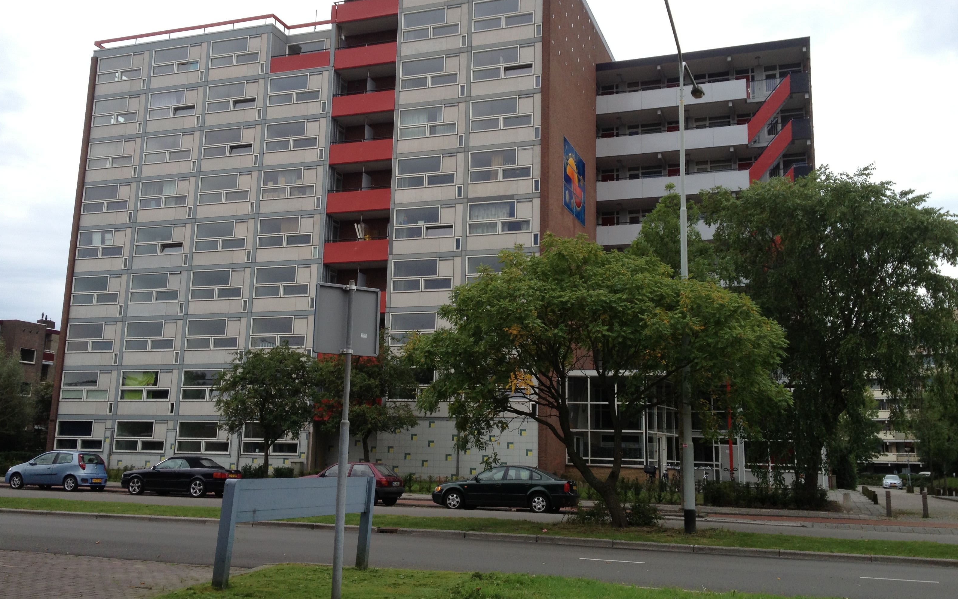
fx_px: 992
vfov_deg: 33.6
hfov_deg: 51.5
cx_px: 479
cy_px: 276
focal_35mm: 38
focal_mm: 4.3
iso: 50
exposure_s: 1/464
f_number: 2.4
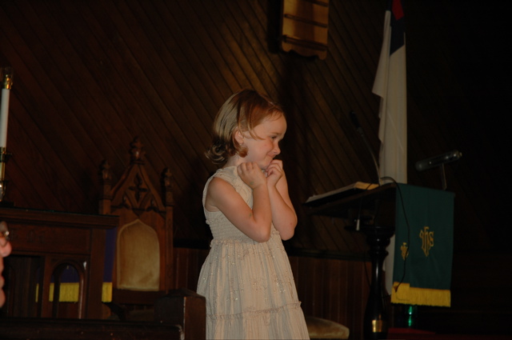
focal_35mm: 105
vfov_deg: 13.0
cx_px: 256
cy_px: 170
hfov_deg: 19.5
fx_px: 1491
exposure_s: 1/60
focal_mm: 70
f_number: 4.5
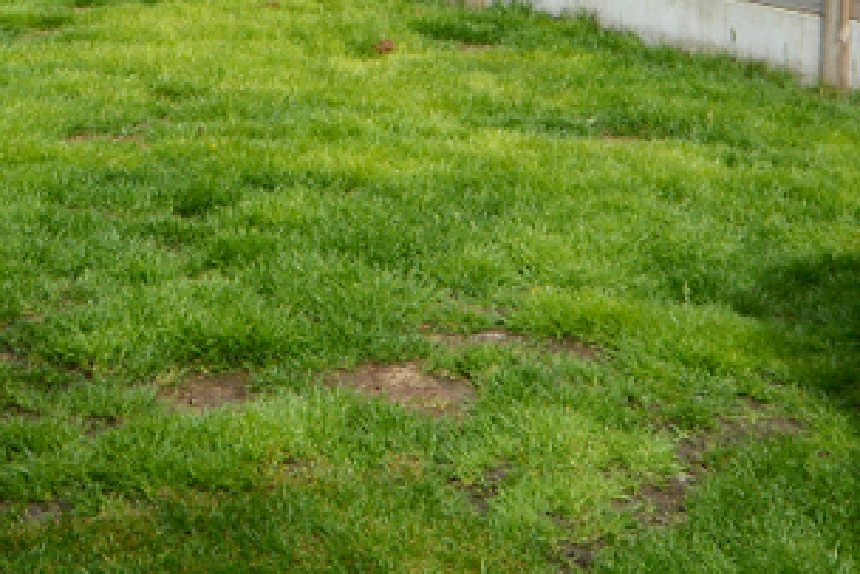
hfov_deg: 24.9
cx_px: 163
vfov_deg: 15.7
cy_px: -291
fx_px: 1912
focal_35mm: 80
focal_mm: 12
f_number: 8
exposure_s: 1/250
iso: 100
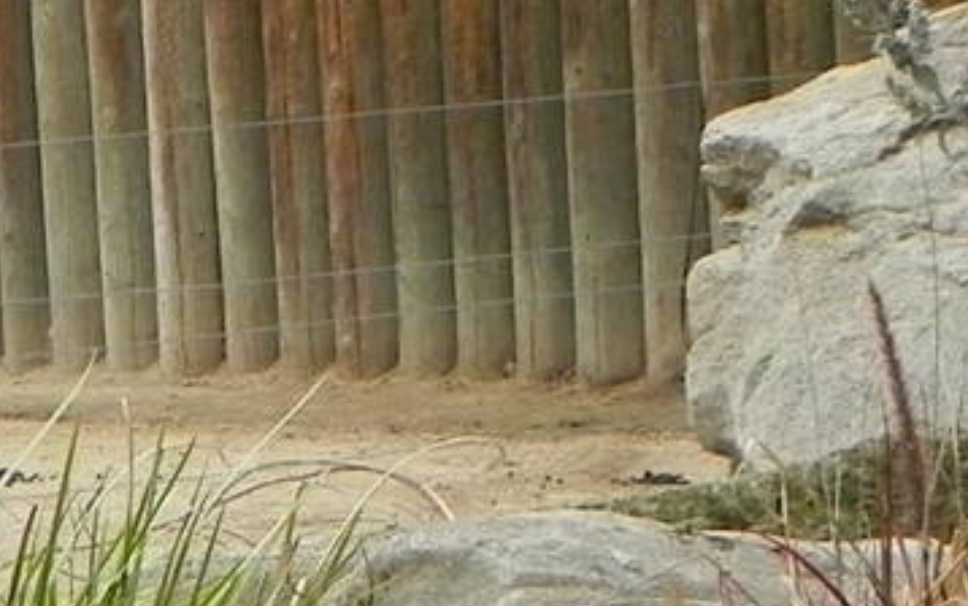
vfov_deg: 6.8
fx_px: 5120
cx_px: -1119
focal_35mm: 194
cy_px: 254
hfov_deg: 9.8
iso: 160
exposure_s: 1/184
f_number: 5
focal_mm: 7.3
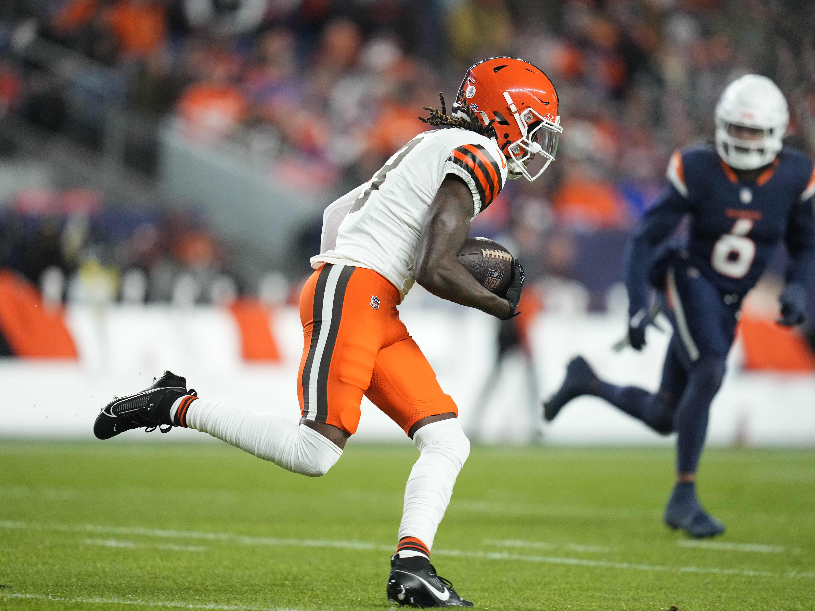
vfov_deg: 3.4
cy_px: 305
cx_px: 404
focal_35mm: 433
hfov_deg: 4.6
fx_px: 10195
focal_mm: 400
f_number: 2.8
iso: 3200
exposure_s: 1/2000
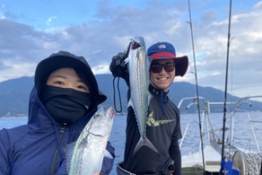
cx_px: 134
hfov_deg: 51.9
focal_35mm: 37
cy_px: 165
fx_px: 269
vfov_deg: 33.6
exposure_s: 1/483
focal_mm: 4.25
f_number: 1.8
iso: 32
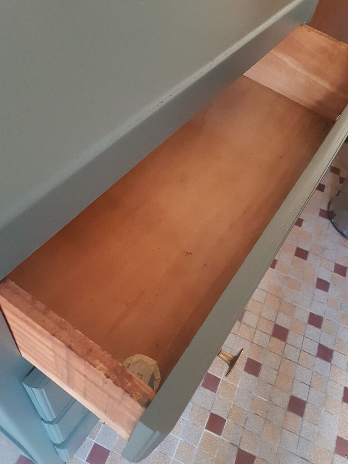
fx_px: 375
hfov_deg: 49.8
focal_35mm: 28
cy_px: 239
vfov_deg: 63.4
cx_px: 175
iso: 320
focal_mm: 4.2
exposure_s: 1/10
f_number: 1.7
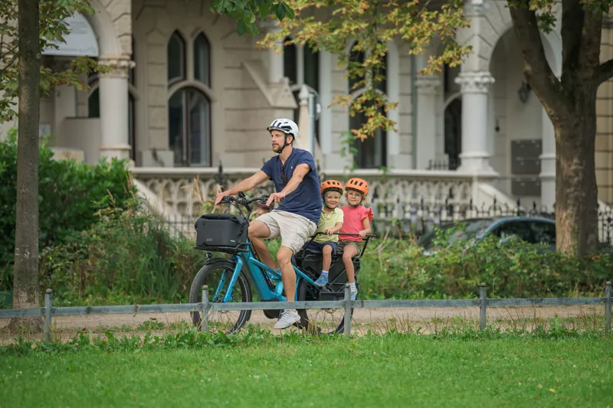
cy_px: 204
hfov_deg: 10.3
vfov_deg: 6.9
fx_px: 3405
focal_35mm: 200
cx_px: 306
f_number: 2.8
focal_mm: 200
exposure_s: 1/2000
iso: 500
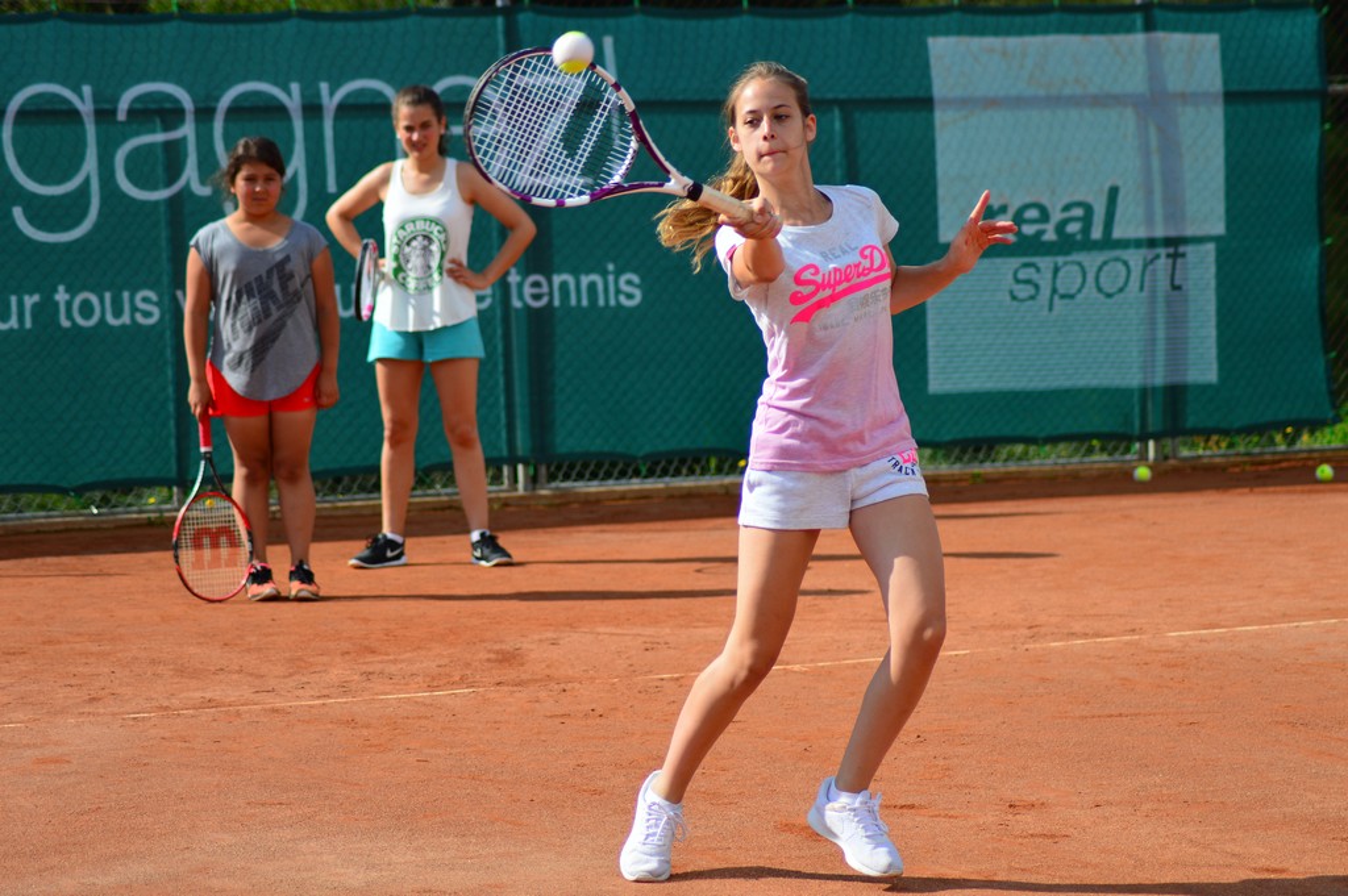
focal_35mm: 135
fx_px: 5051
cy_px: 448
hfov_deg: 15.2
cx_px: 674
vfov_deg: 10.1
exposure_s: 1/1000
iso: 125
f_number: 4
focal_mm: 90
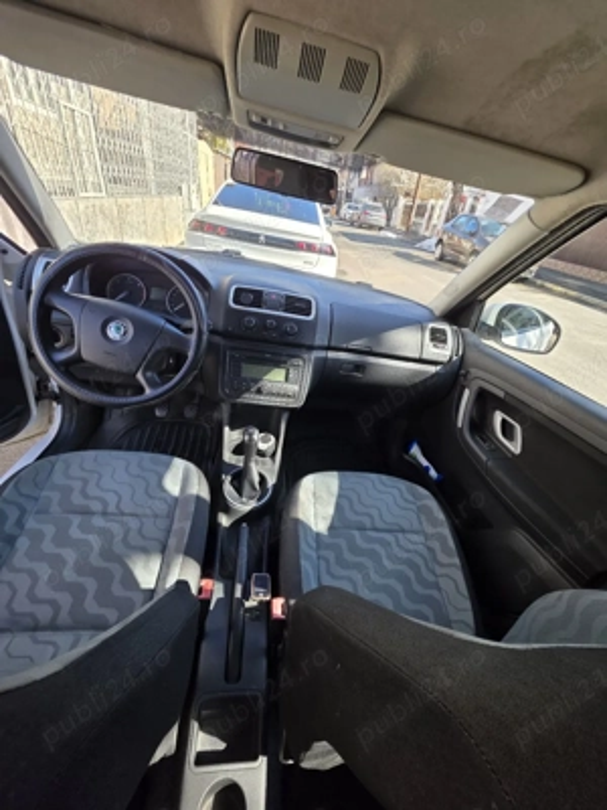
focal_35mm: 13
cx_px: 304
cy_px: 405
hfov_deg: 89.9
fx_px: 304
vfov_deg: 106.2
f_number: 1.9
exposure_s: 1/112
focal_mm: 2.2
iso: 20
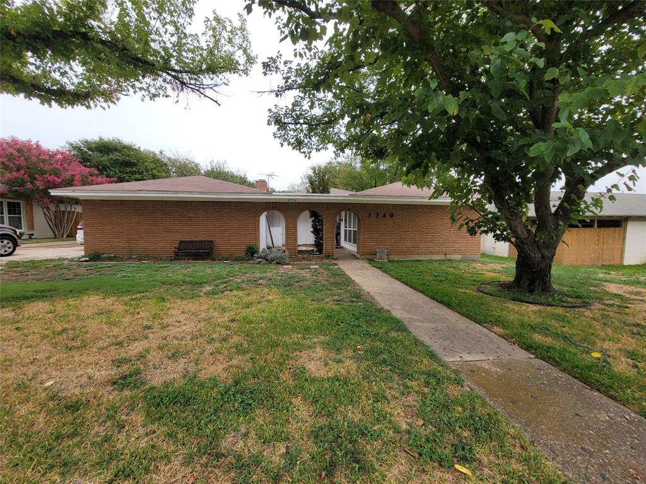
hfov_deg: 106.2
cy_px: 242
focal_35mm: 13
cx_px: 323
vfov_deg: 89.9
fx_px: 243
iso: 64
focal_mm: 2.2
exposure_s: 1/538
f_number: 2.2
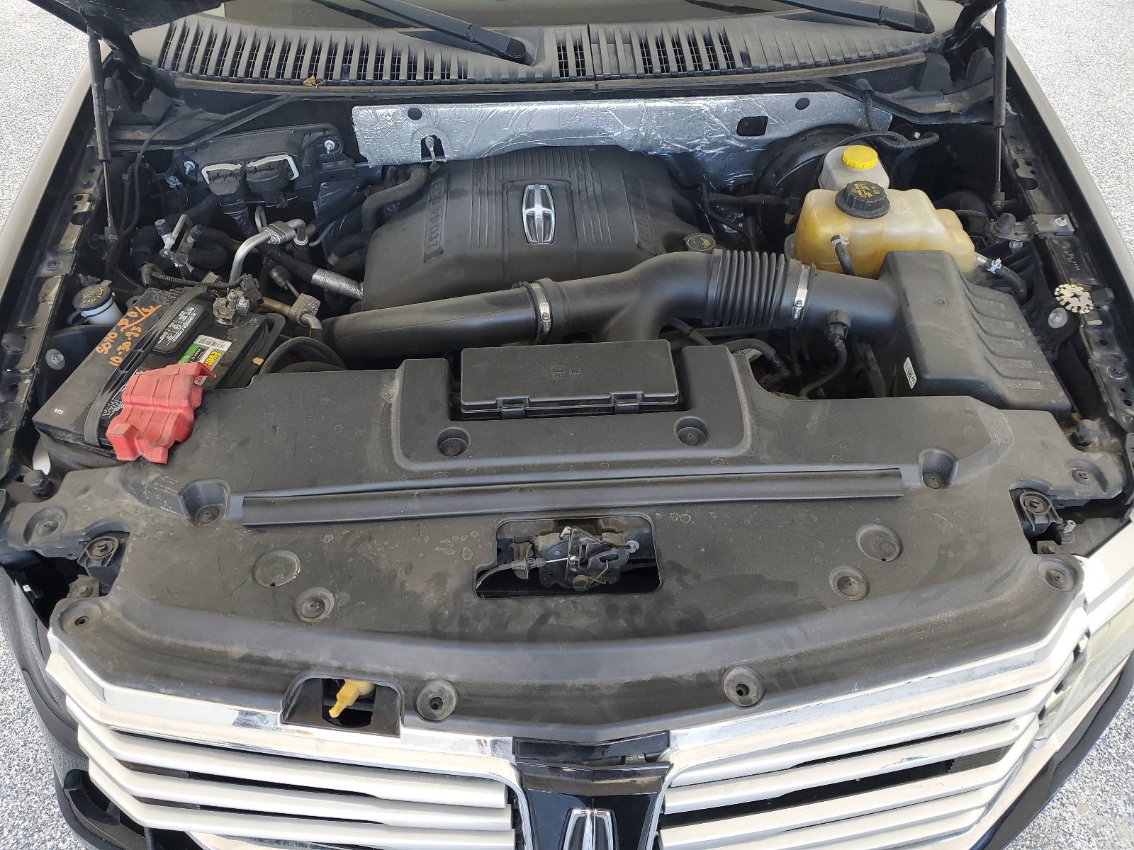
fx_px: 852
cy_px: 425
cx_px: 567
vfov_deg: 53.1
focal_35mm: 26
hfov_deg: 67.3
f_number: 1.5
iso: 55
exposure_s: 1/120
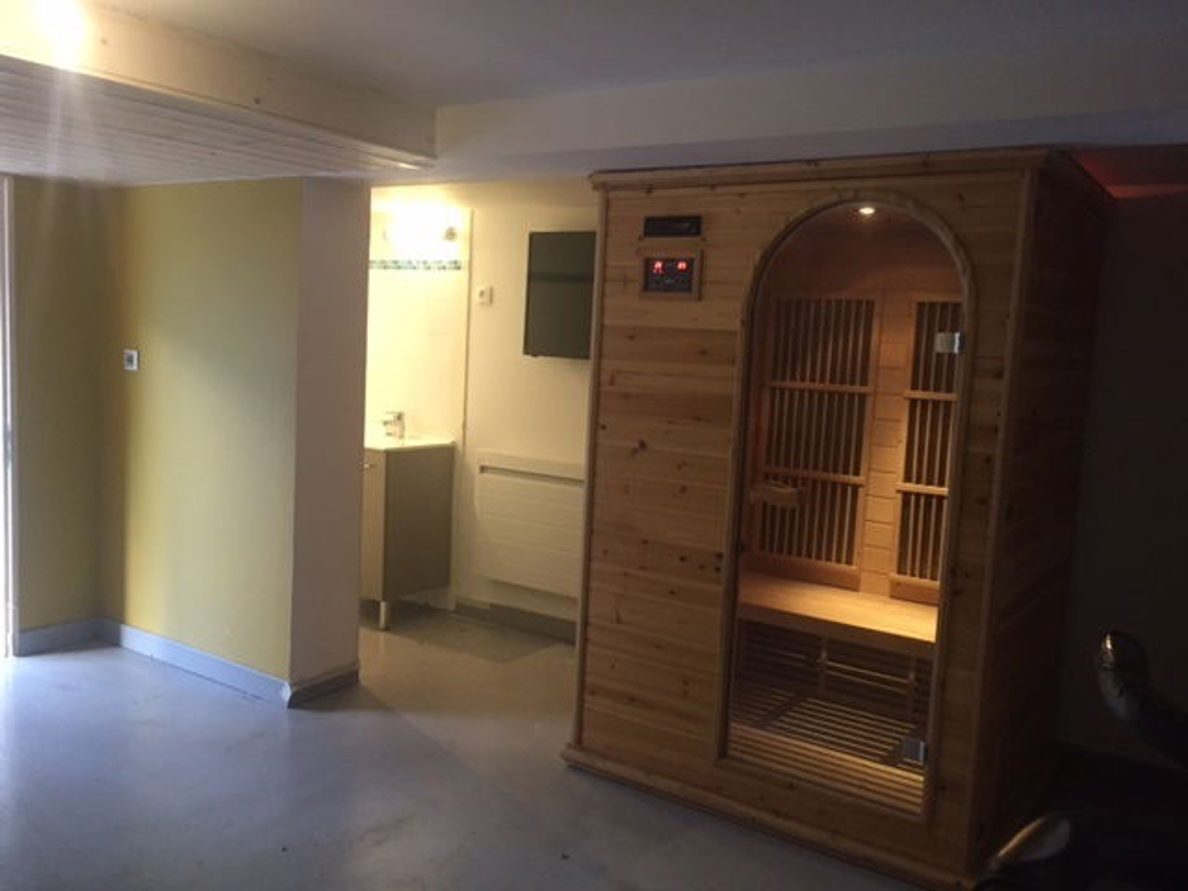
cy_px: 446
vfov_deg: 48.2
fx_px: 995
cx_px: 594
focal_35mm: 29
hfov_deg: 61.7
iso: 250
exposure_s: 1/33
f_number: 2.2
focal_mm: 4.15
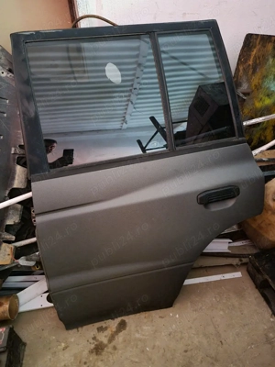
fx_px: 254
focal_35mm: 24
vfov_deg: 71.6
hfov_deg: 56.8
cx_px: 138
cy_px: 184
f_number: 1.8
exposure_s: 1/13
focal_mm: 6.7
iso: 1250
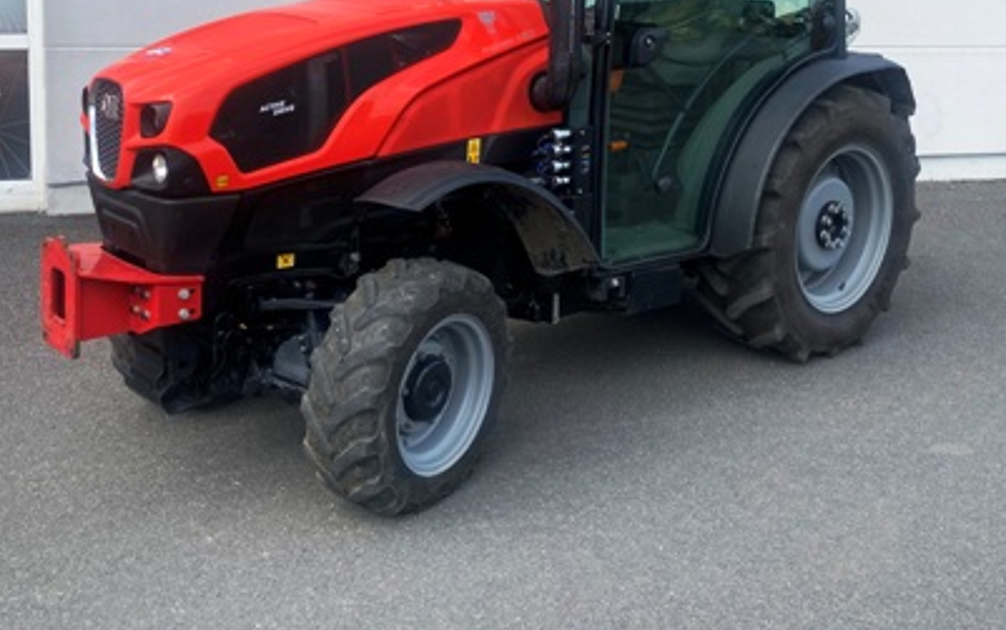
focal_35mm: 44
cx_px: 537
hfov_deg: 45.2
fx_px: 1207
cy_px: 128
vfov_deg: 28.6
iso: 32
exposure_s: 1/1063
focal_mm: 4.25
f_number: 1.8
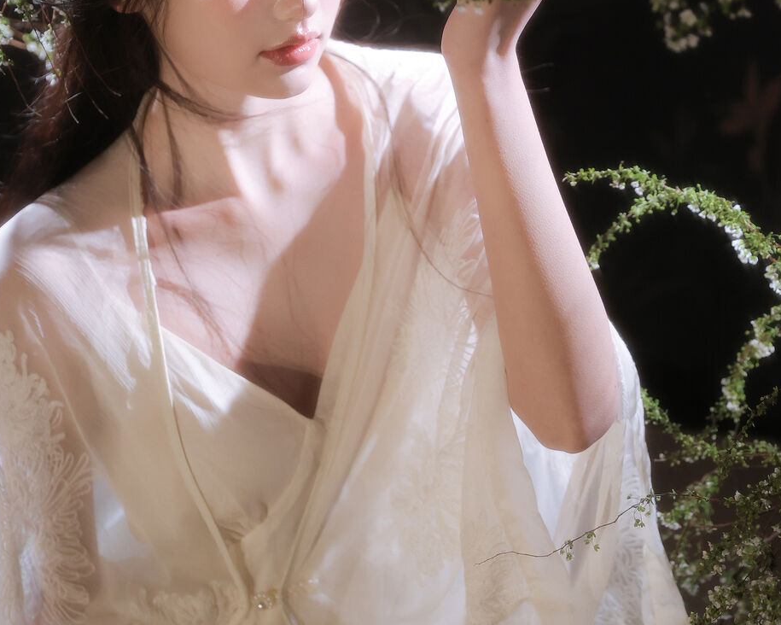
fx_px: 2219
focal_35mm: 96
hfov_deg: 20.0
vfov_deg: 16.0
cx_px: 383
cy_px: 232
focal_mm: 53
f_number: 2.8
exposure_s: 1/160
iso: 2000
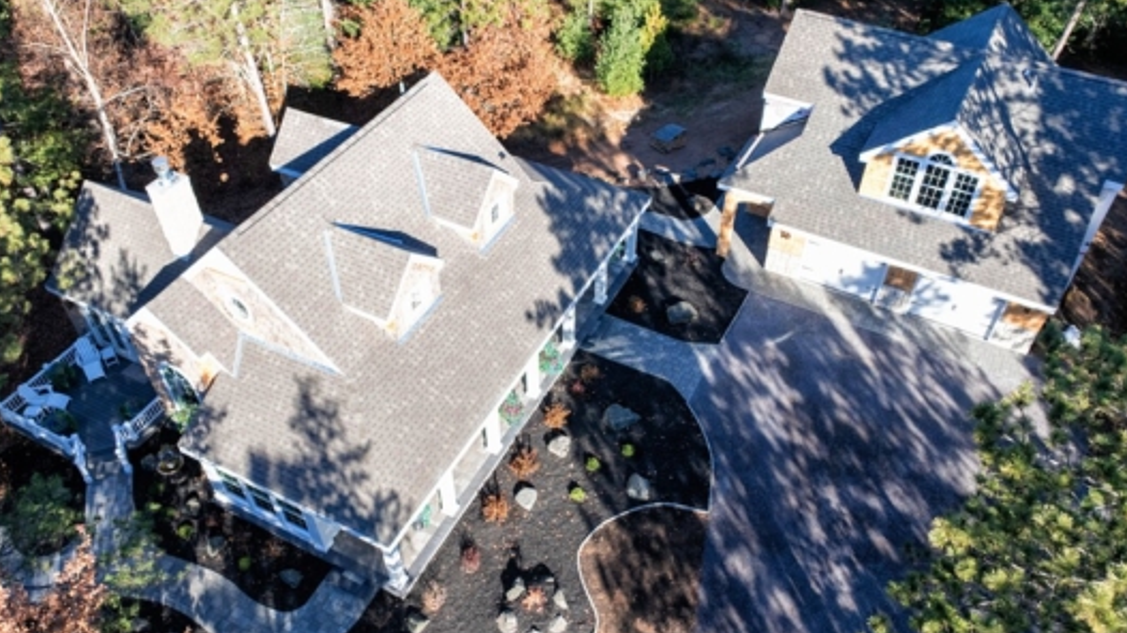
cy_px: 364
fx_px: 866
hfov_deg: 66.1
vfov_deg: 40.0
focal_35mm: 29
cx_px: 545
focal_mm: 12.29
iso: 390
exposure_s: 1/1250
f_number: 2.8
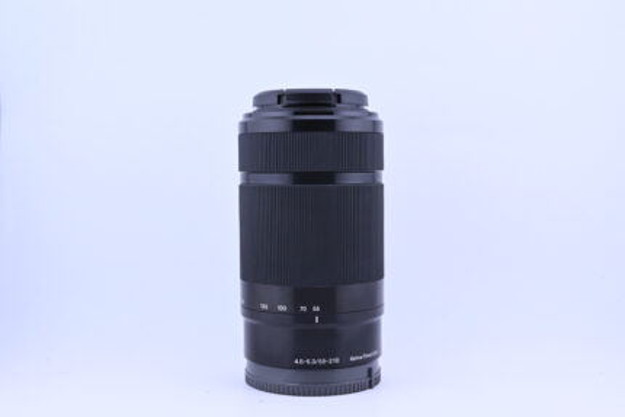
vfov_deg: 27.5
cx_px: 312
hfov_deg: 40.3
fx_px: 851
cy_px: 208
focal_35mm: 49
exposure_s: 1/200
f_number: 11
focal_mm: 33
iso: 640
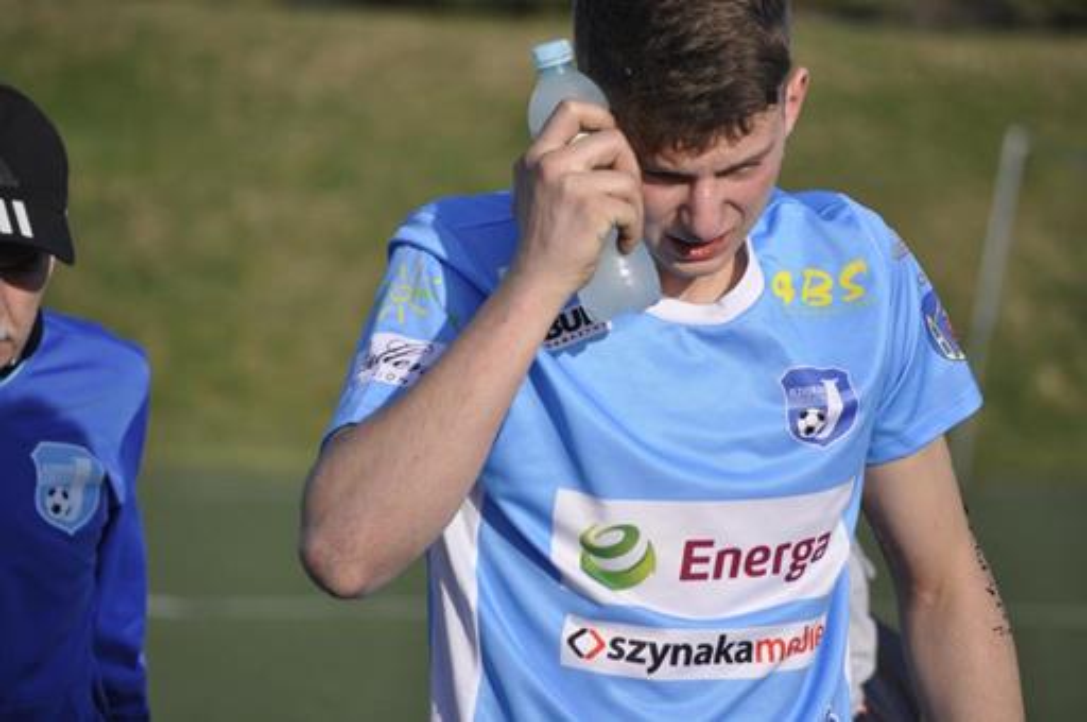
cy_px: 361
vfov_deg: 5.5
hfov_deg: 8.3
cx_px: 544
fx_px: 7464
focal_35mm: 248
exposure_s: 1/1600
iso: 400
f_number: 5.6
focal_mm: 165
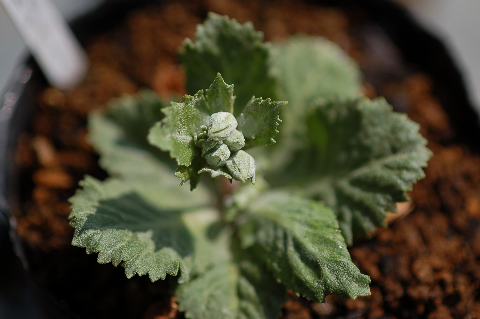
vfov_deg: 8.7
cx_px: 240
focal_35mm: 158
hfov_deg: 13.1
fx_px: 2098
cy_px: 160
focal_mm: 105
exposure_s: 1/4000
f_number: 3.5
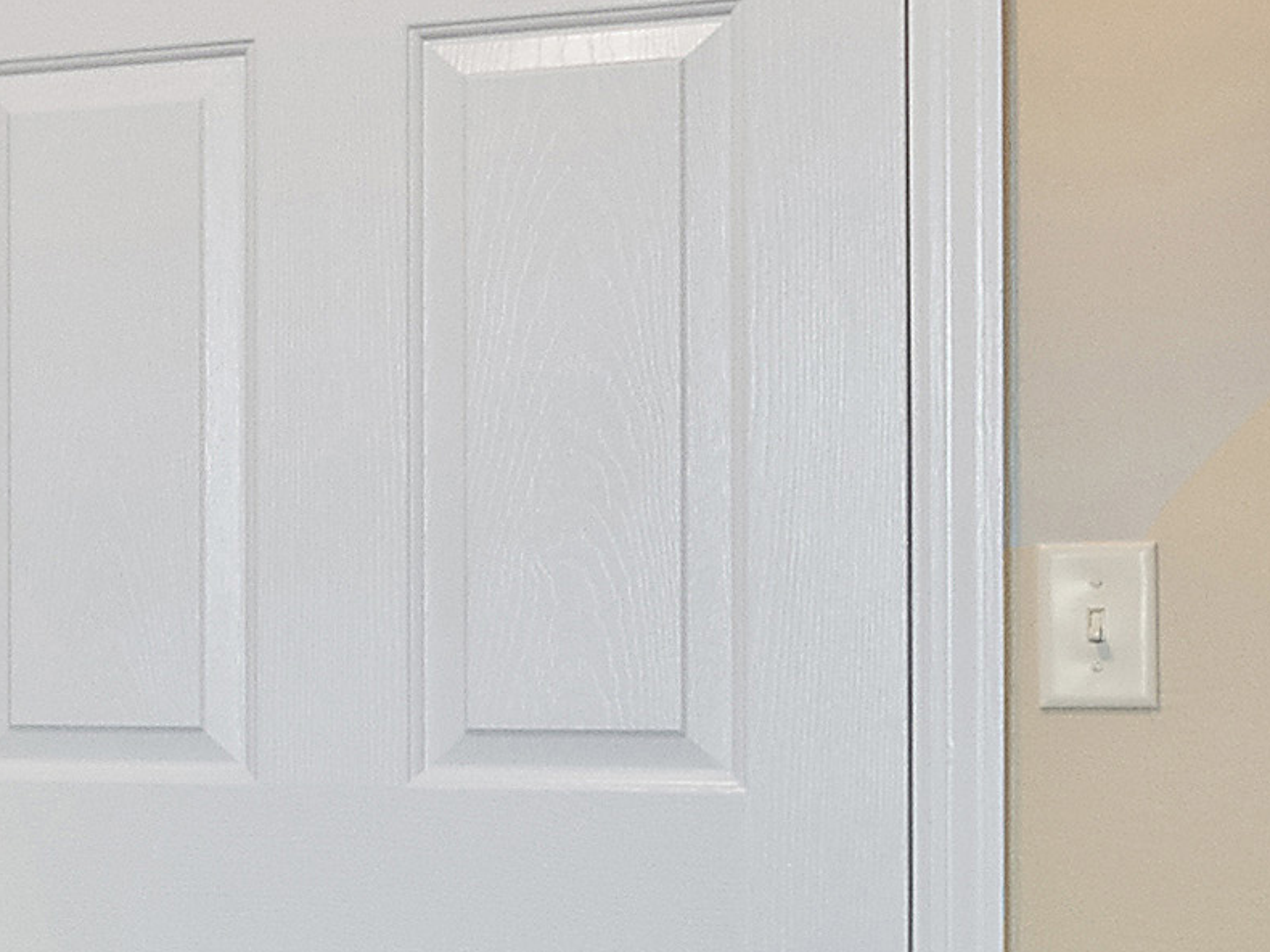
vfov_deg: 13.9
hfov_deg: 14.9
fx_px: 3851
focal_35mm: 105
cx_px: -1357
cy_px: 963
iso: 400
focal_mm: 8
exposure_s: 1/6
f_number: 5.6
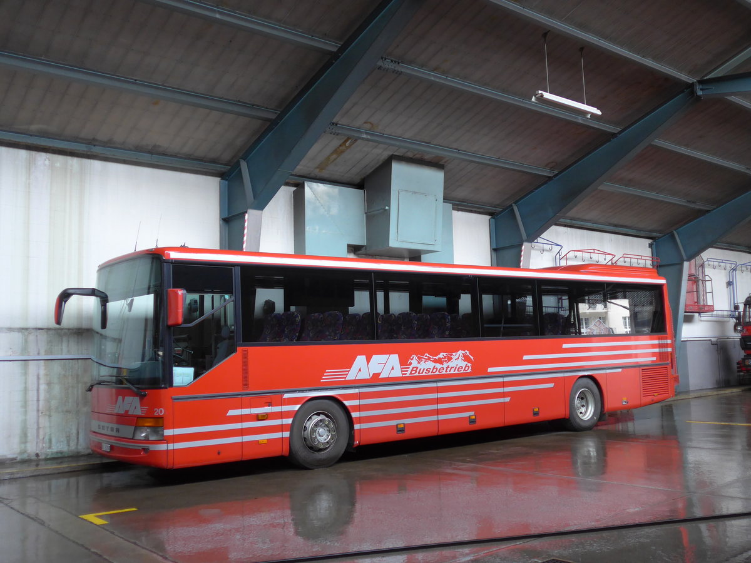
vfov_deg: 39.7
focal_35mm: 36
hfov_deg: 51.4
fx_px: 781
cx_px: 376
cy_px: 282
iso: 250
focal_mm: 7.5
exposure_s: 1/60
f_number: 2.4
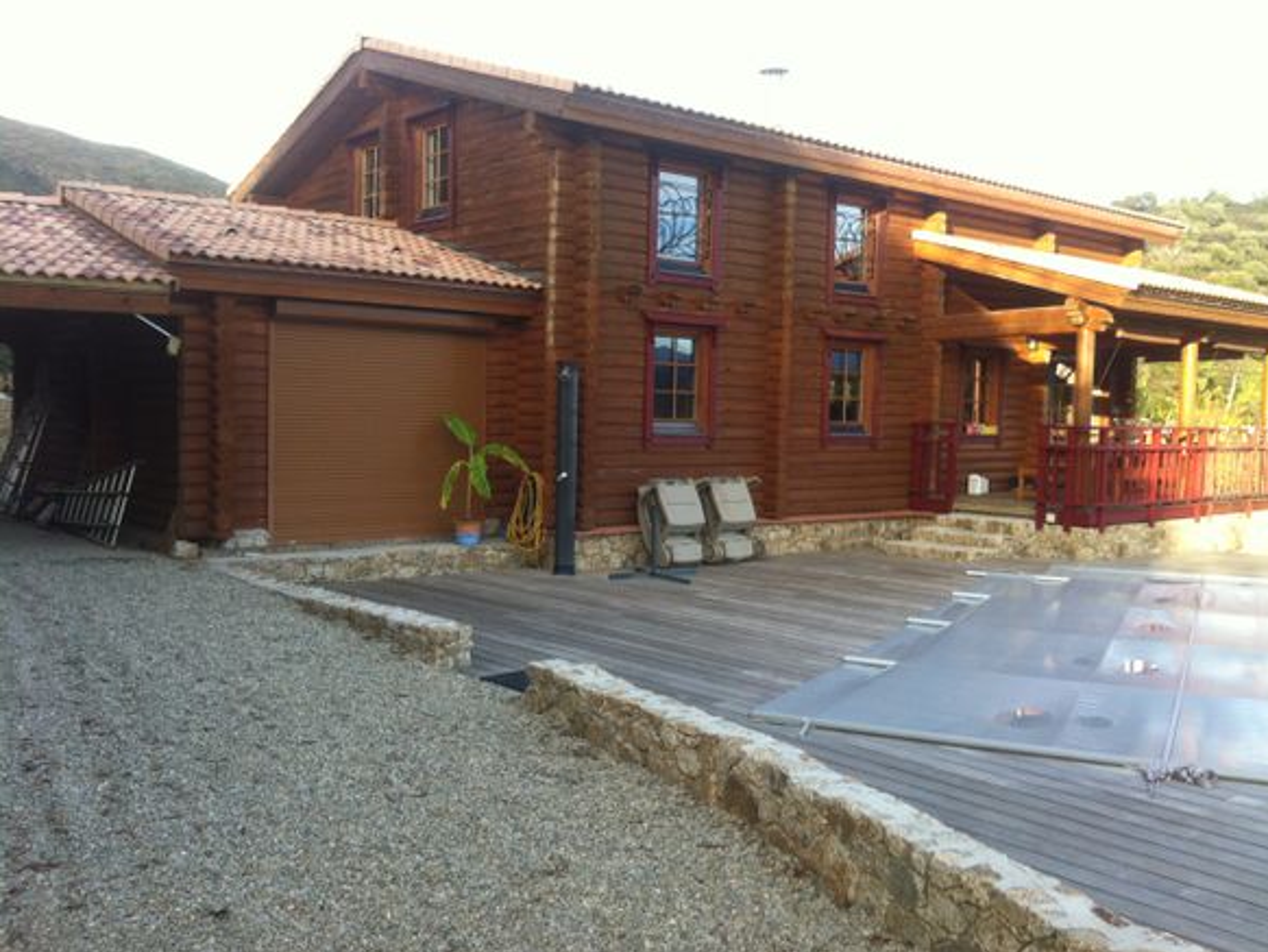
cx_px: 651
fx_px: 1319
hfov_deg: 51.3
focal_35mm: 36
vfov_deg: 39.7
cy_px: 471
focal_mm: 3.85
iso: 80
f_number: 2.8
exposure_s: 1/120
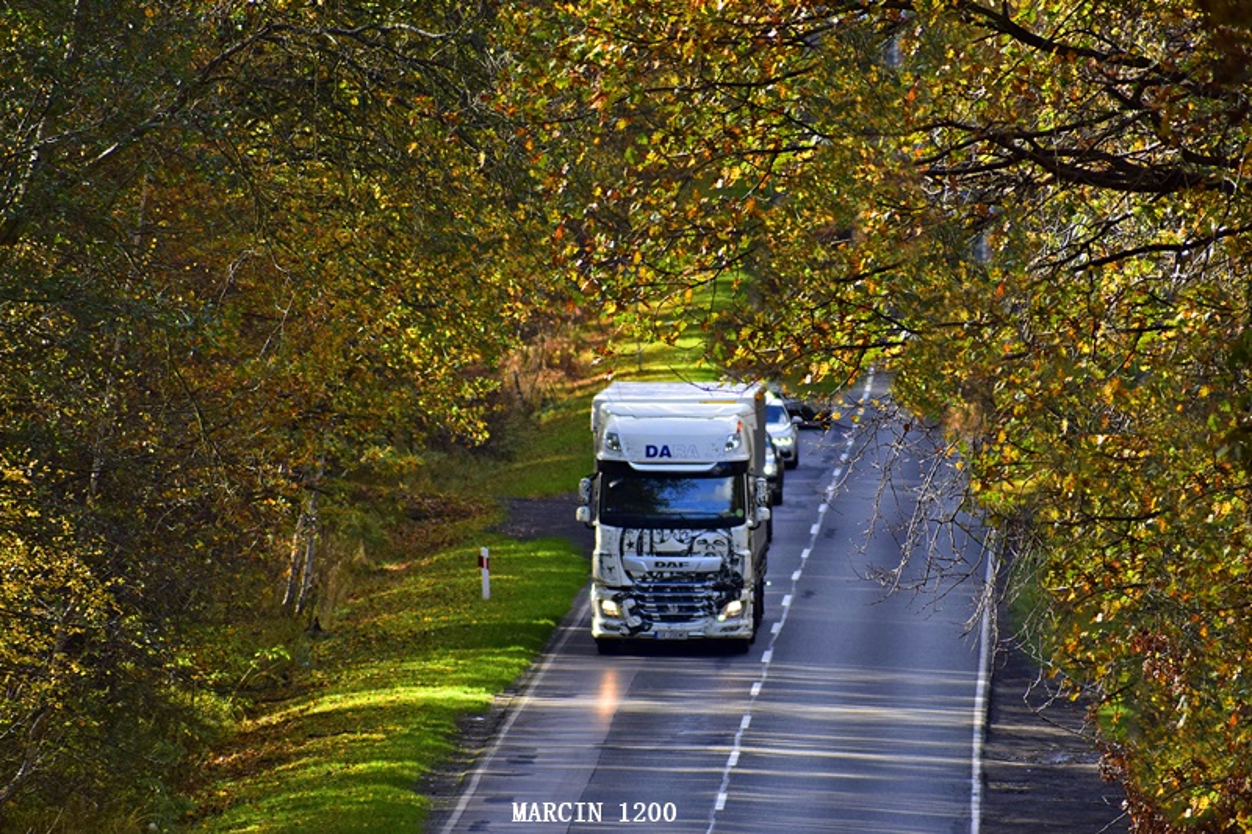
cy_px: 417
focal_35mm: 450
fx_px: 15646
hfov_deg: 4.6
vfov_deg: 3.1
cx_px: 626
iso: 800
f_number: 6.3
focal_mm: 300
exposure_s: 1/640
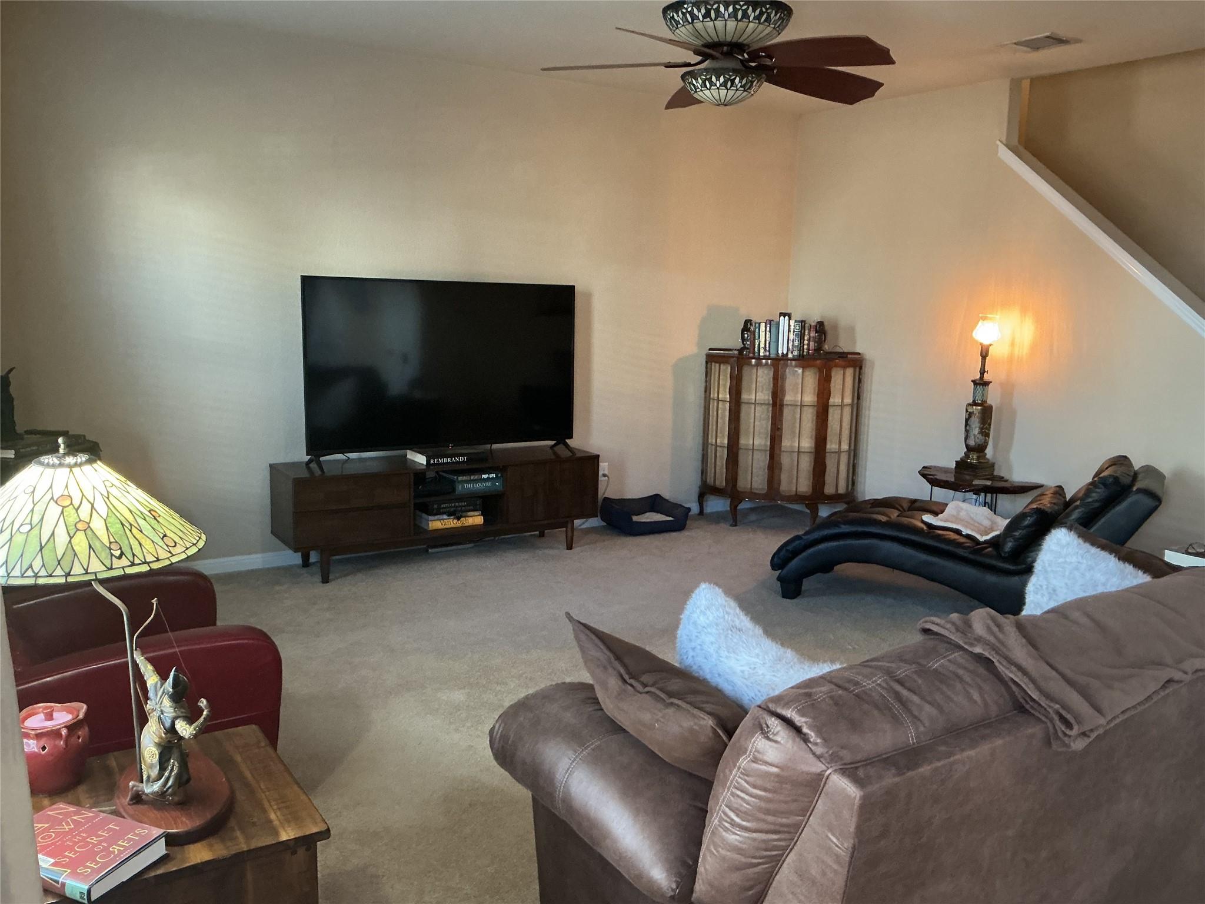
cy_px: 452
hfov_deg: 61.7
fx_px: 1010
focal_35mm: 29
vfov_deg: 48.2
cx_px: 602
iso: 250
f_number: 1.8
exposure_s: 1/40
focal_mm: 3
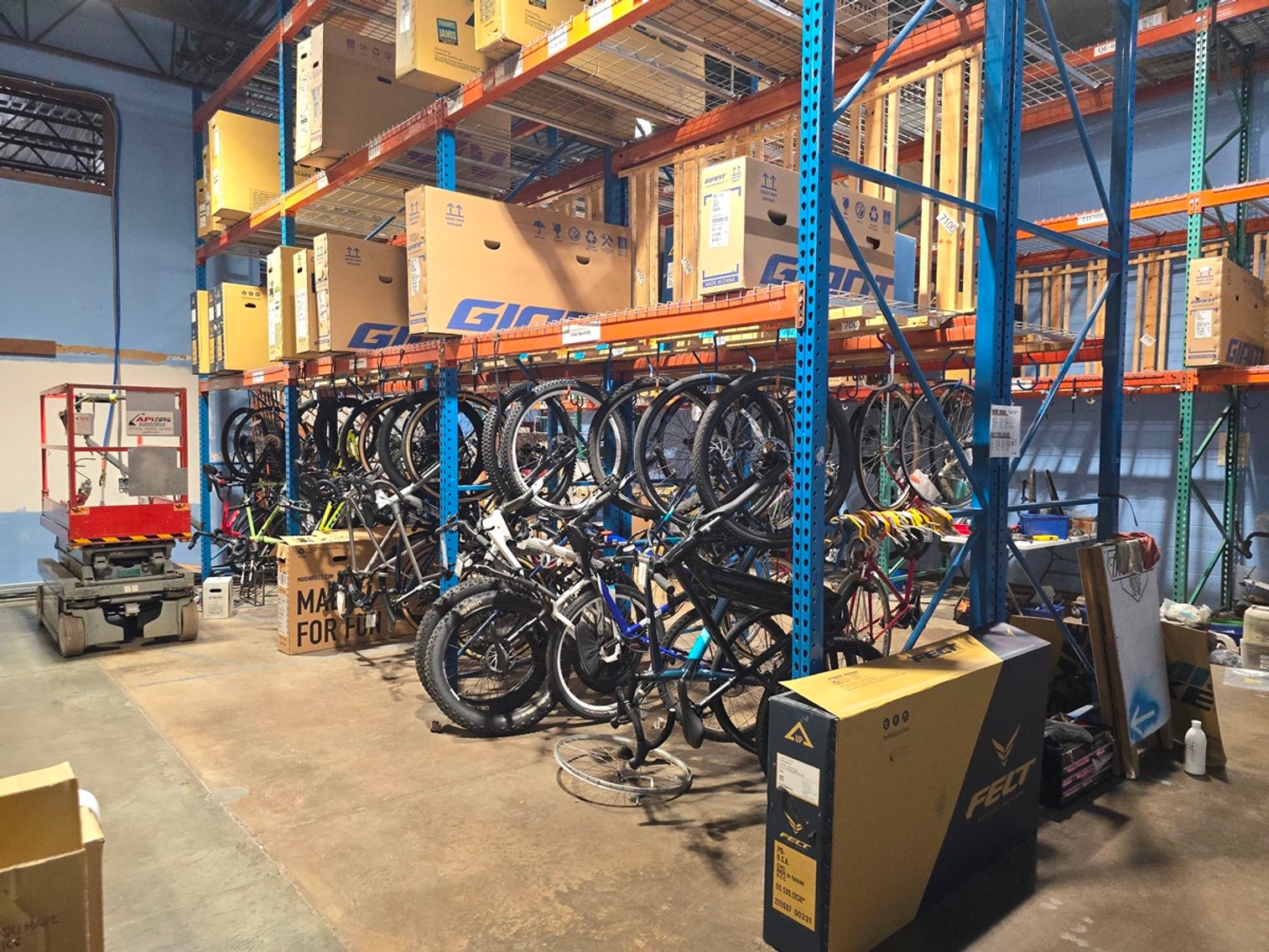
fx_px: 843
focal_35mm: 23
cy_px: 476
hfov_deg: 73.9
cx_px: 634
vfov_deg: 58.9
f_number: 1.7
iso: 500
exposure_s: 1/120
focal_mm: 6.3
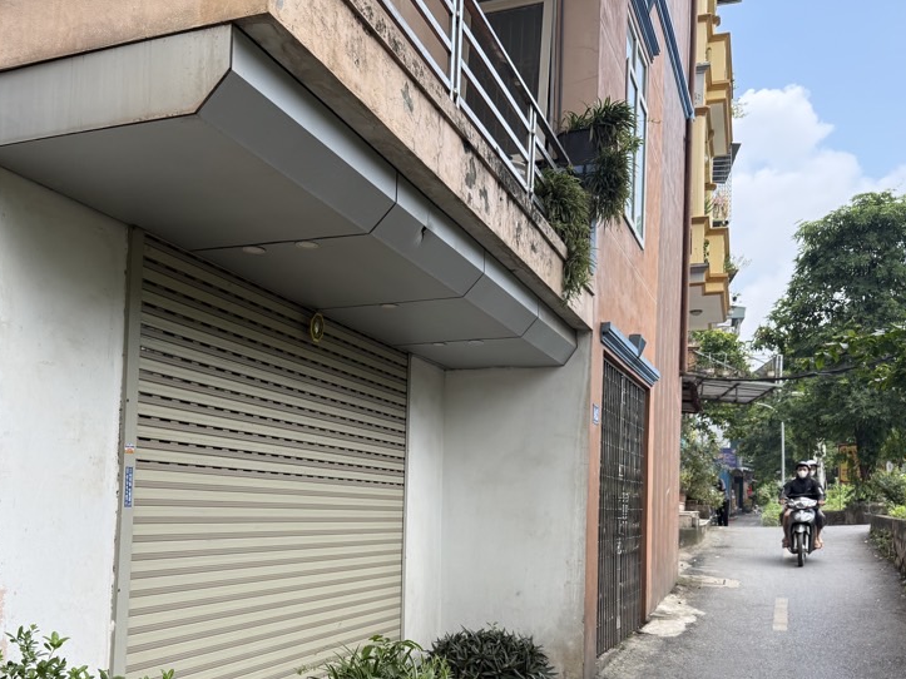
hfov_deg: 53.6
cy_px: 479
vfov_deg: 41.0
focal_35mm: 34
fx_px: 890
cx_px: 363
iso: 100
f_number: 1.78
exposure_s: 1/484
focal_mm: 6.76
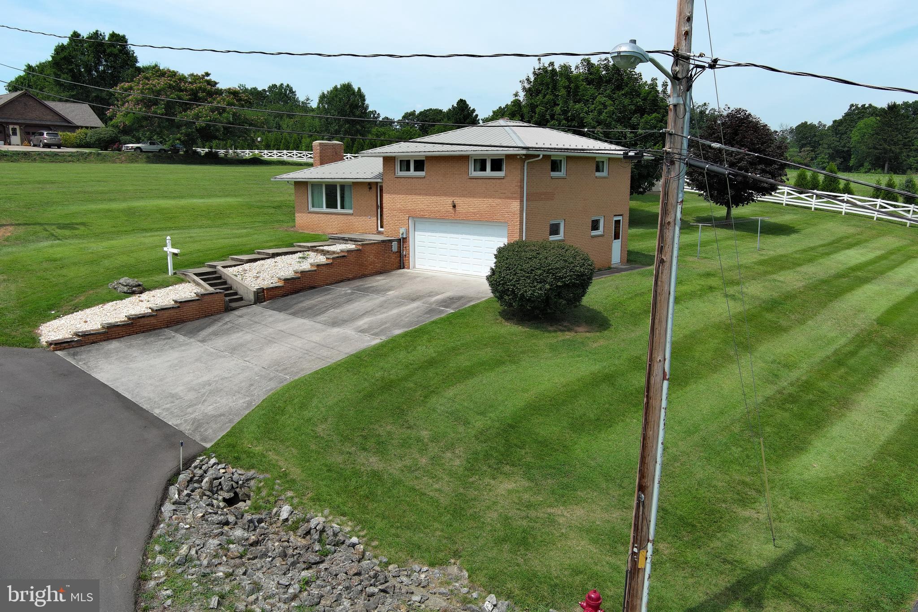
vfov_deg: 45.0
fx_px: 739
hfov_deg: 63.7
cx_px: 459
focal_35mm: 29
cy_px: 306
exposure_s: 1/1318
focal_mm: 10.57
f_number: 2.8
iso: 101
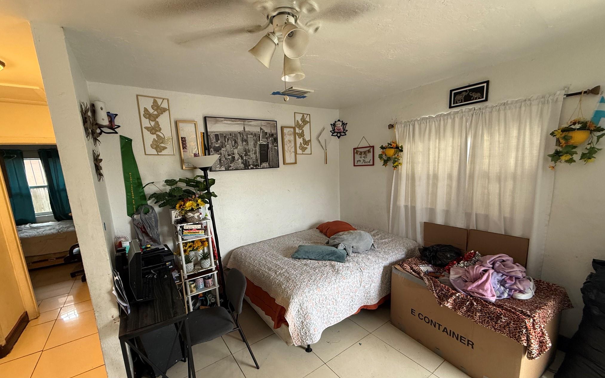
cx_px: 301
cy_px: 209
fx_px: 247
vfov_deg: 74.5
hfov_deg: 101.5
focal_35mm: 15
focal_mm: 2.22
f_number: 2.2
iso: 200
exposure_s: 1/60
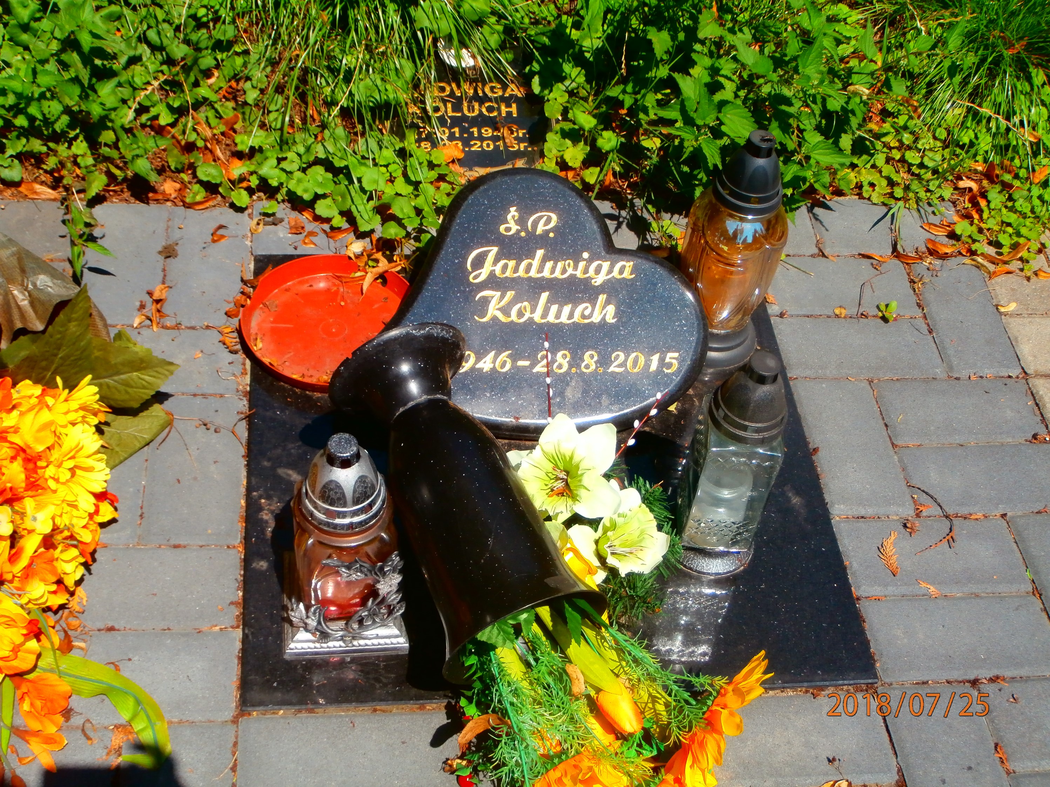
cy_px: 394
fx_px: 1426
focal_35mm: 47
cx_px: 525
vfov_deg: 30.9
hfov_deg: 40.4
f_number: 4.2
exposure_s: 1/640
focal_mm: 8.29
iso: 100
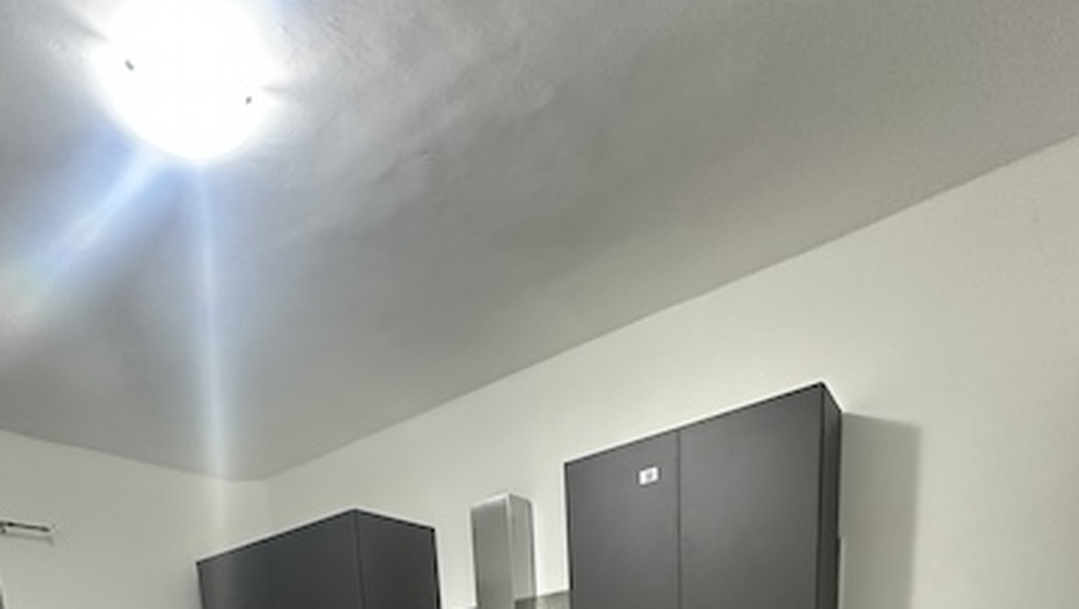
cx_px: 445
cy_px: 861
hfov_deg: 73.4
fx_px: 716
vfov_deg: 30.9
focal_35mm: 25
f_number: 2.2
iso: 640
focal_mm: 2.22
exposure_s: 1/50
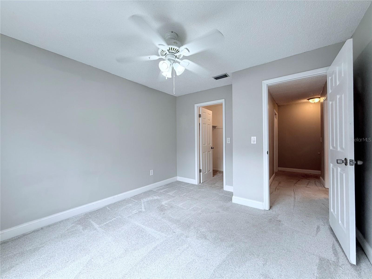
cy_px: 140
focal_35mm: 14
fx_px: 150
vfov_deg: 85.7
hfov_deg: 102.1
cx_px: 186
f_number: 2.2
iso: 100
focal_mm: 2.22
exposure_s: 1/120
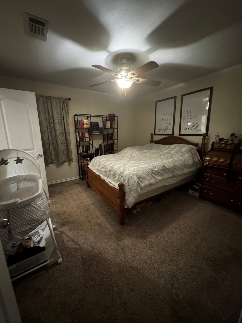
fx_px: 130
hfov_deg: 85.7
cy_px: 162
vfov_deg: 102.1
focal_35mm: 14
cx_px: 121
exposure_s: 1/30
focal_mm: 2.22
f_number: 2.2
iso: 1250
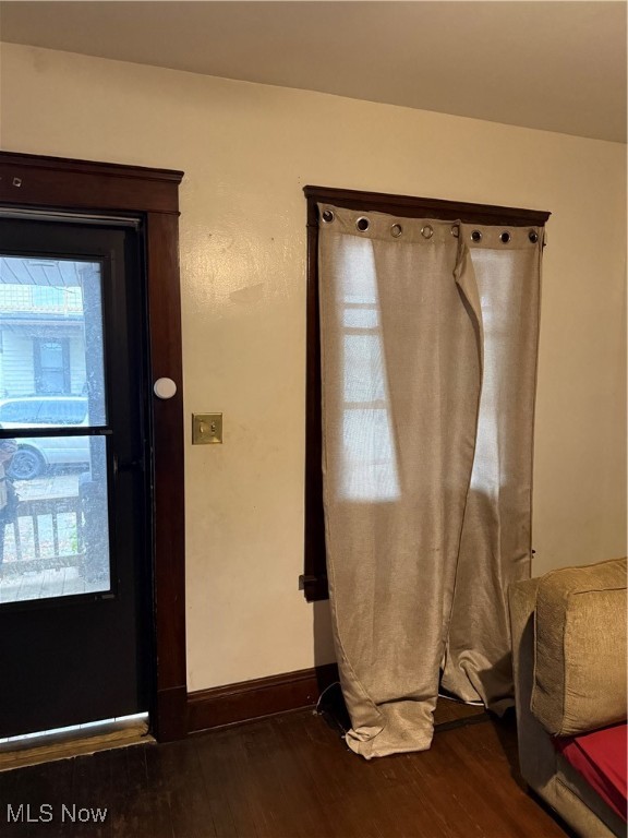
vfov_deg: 71.6
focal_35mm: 24
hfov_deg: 56.8
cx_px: 314
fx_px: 581
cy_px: 419
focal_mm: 6.76
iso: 1000
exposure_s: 1/40
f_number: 1.78
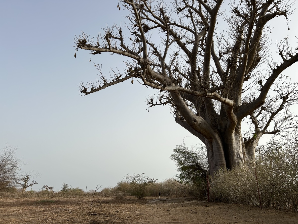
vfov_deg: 53.1
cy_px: 112
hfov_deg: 67.3
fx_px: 224
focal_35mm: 26
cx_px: 149
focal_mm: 5.7
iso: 50
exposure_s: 1/4831
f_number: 1.5
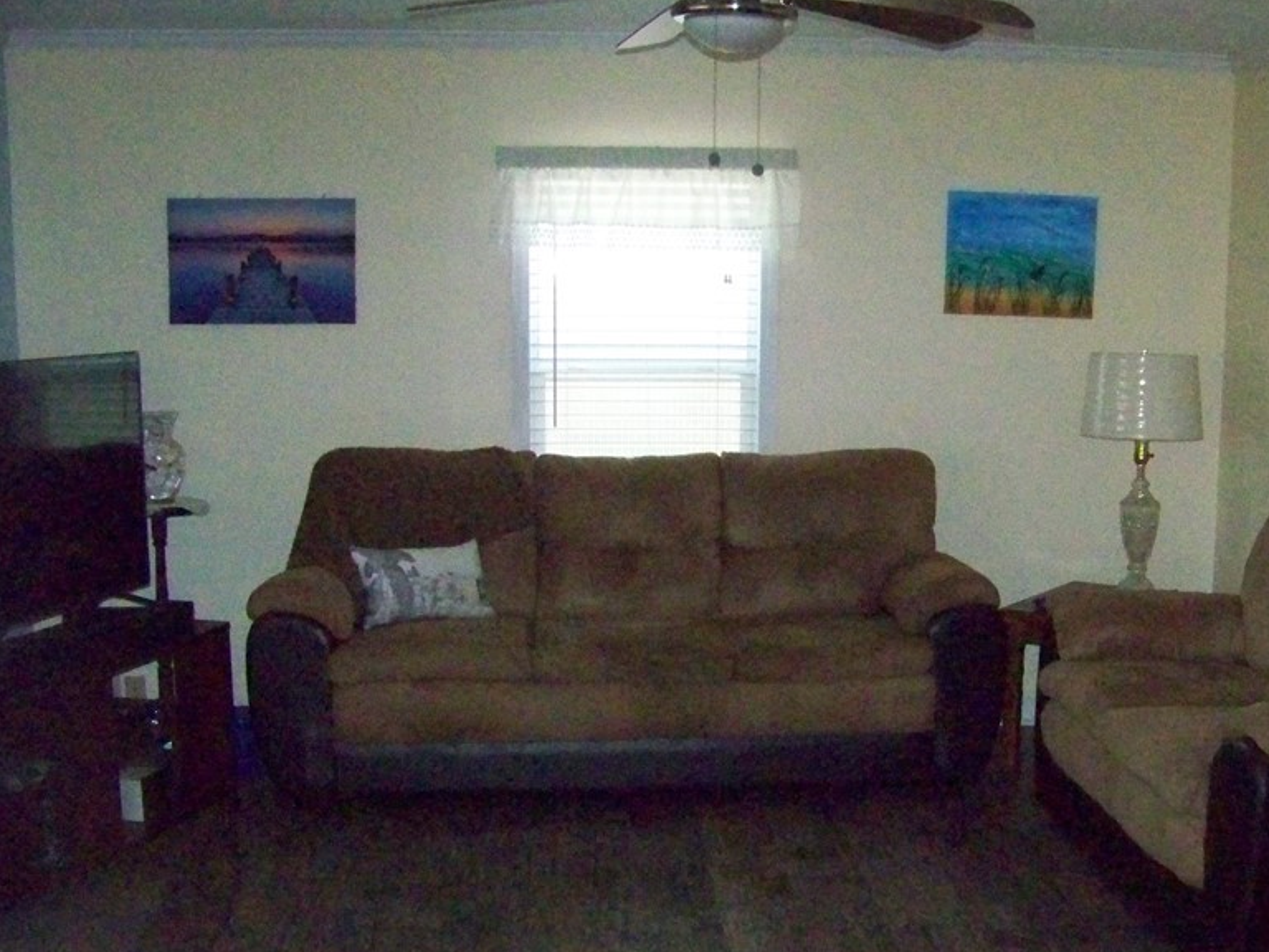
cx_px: 780
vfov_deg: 30.1
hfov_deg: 39.4
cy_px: 595
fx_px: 1760
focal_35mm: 48
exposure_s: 1/500
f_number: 2.8
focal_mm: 5.85
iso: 1600
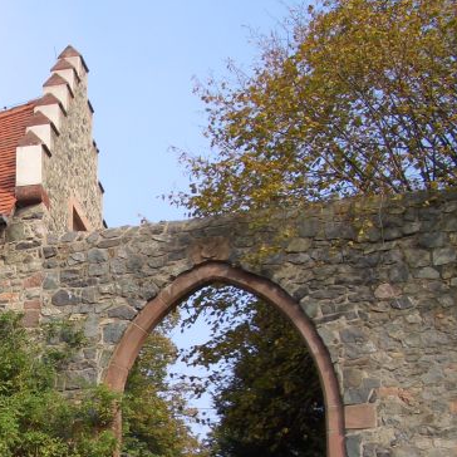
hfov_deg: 23.9
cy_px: 353
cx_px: -33
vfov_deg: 25.0
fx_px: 1016
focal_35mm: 68
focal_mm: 5.8
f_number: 4.3
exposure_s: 1/250
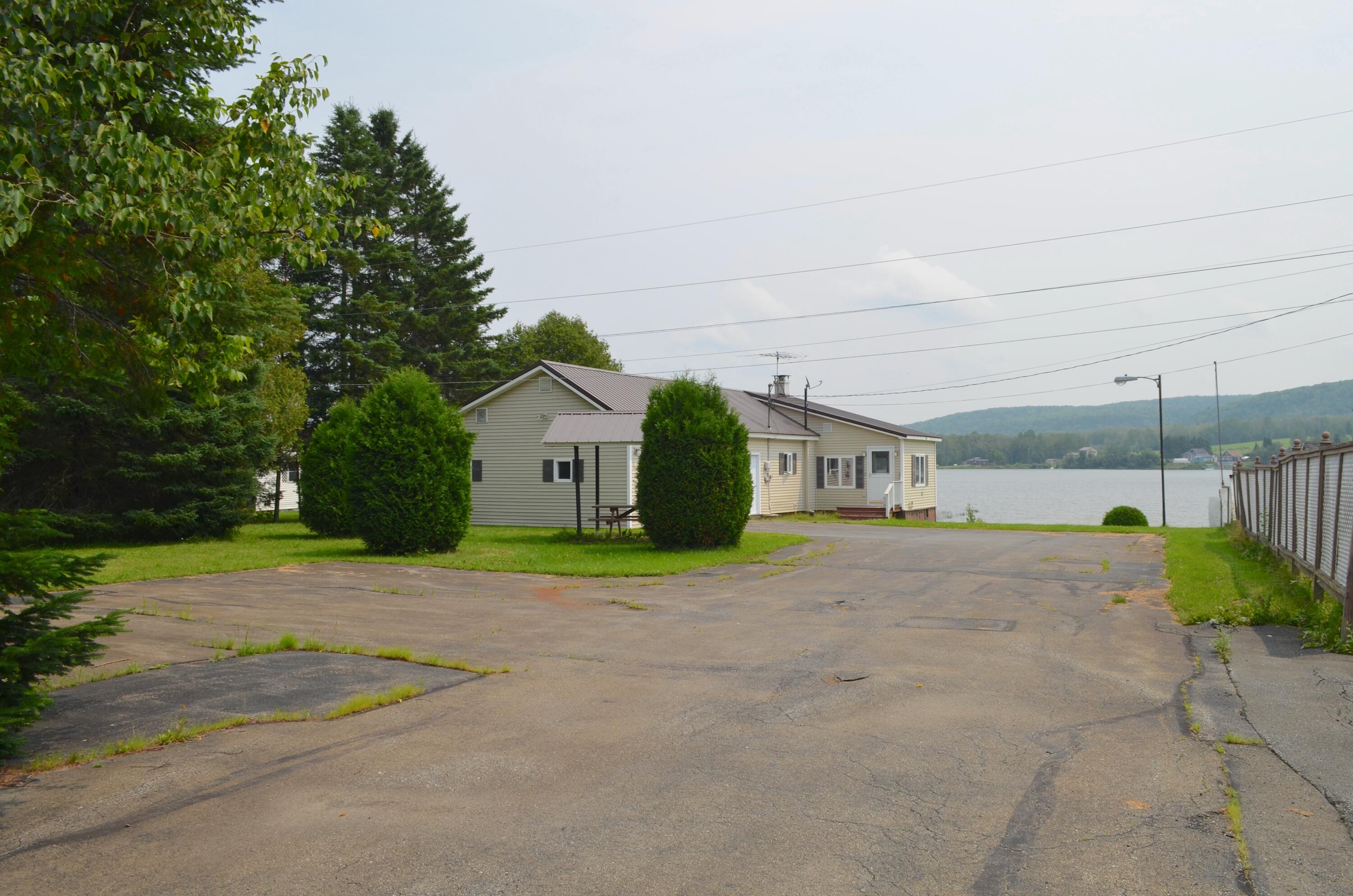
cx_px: 676
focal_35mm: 27
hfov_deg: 67.5
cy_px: 448
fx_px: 1013
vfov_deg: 47.7
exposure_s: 1/200
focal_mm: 18
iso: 100
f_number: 10
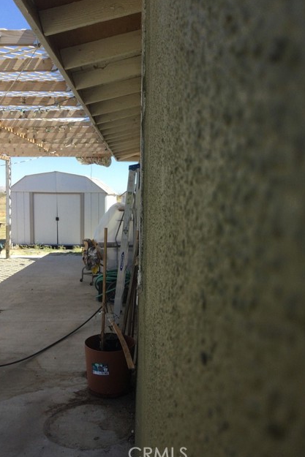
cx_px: 138
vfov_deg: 57.2
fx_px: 419
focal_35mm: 33
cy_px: 230
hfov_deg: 40.0
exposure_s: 1/578
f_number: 2.4
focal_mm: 3.3
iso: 25
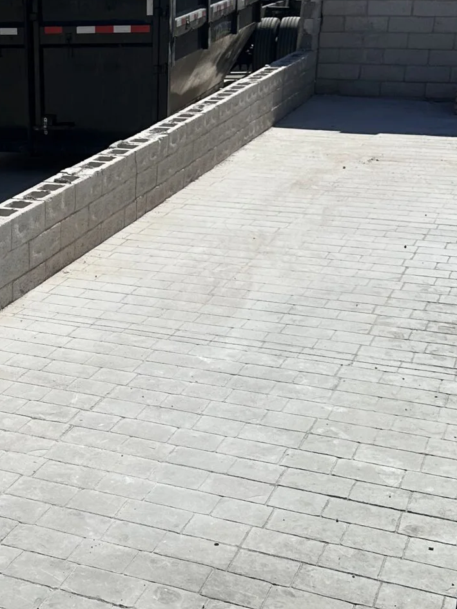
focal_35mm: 65
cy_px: 352
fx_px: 1144
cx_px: -30
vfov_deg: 29.8
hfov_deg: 21.6
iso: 80
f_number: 1.78
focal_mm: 6.86
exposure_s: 1/9709
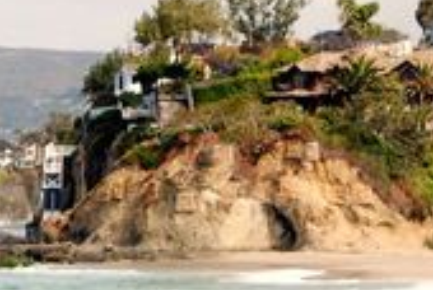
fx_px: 4241
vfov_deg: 3.9
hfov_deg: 5.8
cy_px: 267
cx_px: -82
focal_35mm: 352
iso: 400
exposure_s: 1/1000
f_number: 8
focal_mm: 80
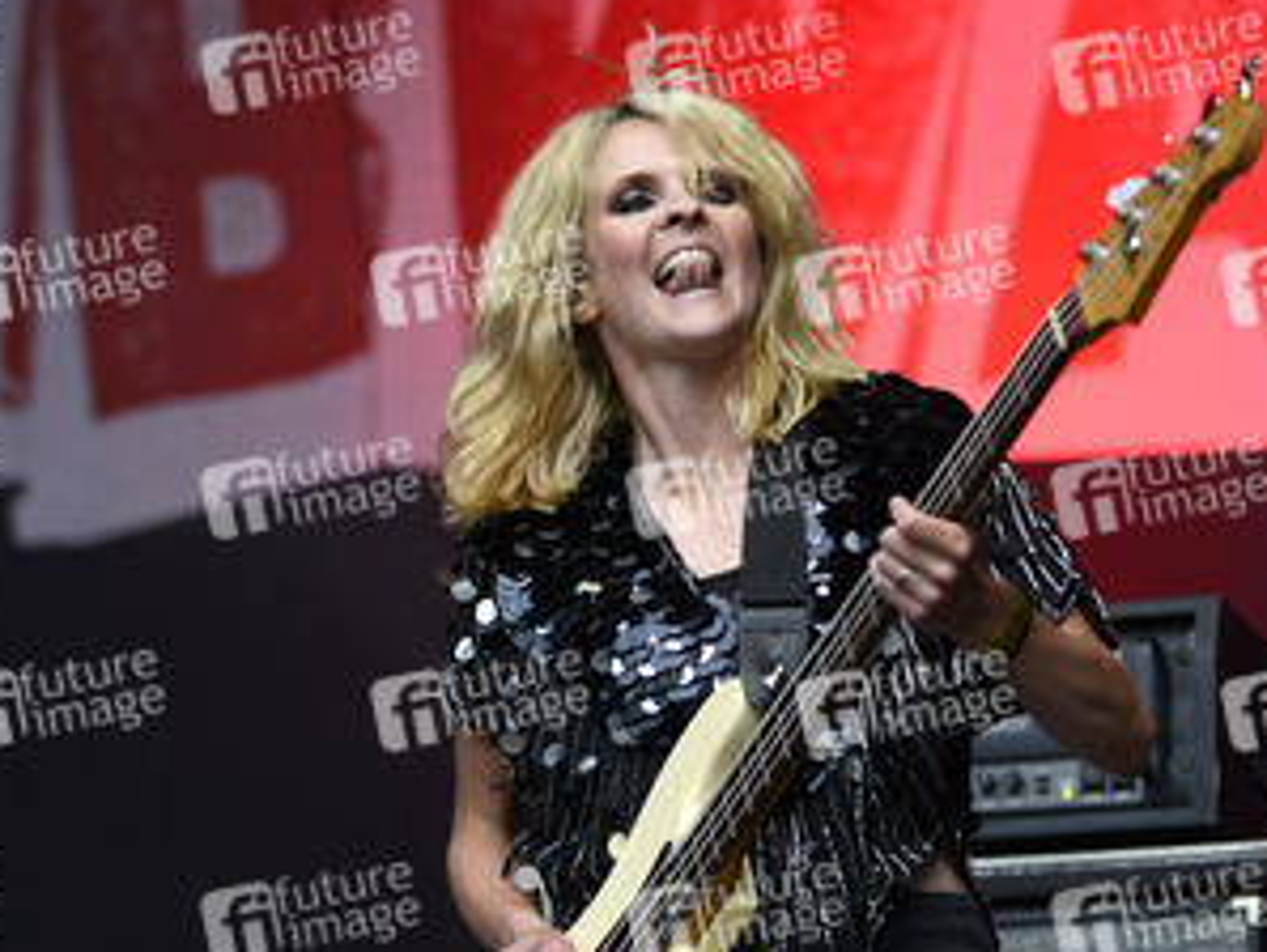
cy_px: 595
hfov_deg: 14.3
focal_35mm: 138
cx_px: 793
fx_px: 5055
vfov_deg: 10.8
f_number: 2.8
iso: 1000
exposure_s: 1/640
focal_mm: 95
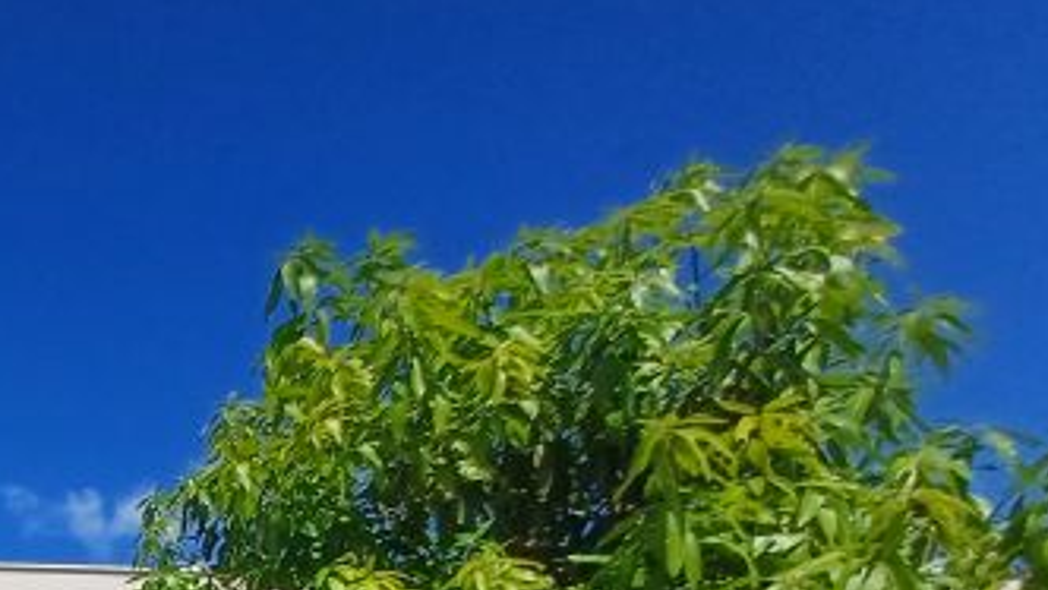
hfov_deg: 38.7
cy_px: 909
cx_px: -139
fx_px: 1168
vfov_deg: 22.6
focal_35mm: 42
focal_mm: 1.64
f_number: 2.2
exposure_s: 1/1618
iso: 40
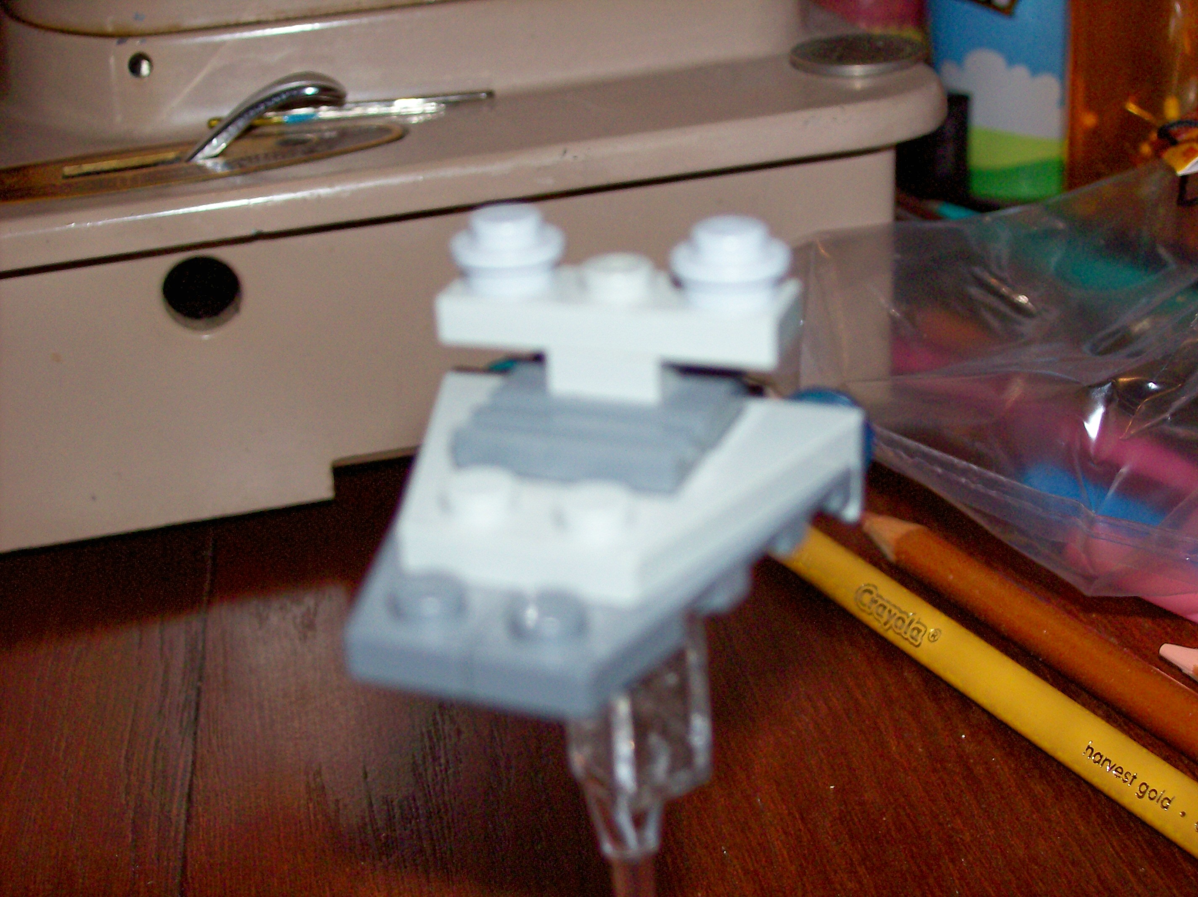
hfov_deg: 34.4
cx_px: 599
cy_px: 448
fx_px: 1937
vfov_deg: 26.1
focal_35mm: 56
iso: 80
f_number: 3.4
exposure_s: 1/83.6
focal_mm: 9.4
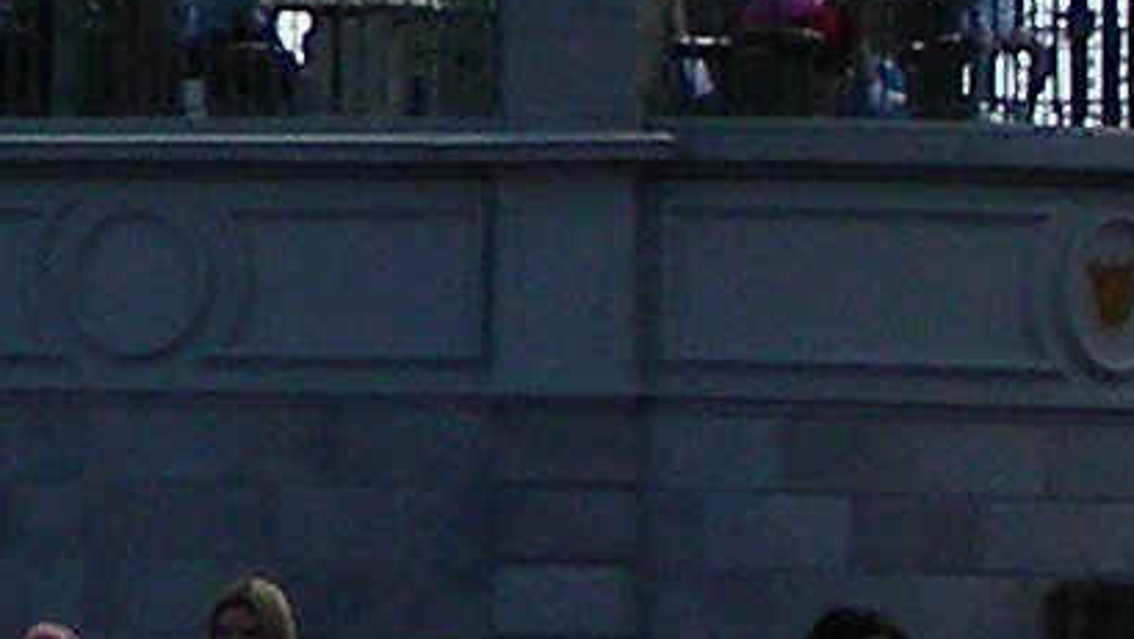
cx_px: -669
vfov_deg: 4.3
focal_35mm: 284
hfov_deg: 7.4
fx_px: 8543
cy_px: -304
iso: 50
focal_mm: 6.3
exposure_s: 1/596
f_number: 4
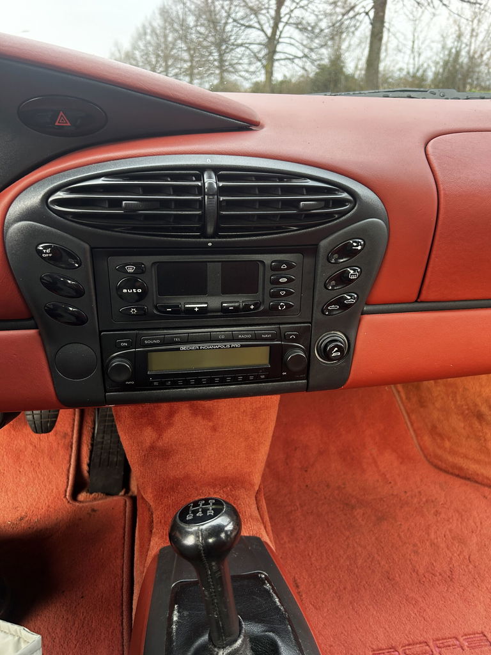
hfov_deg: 53.1
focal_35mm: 26
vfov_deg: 67.3
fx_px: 492
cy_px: 328
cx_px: 246
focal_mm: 5.7
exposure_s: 1/121
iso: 100
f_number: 1.5
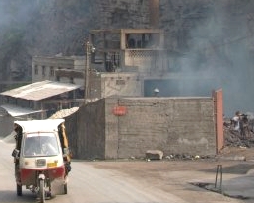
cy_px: -7
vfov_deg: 11.1
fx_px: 1029
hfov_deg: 13.9
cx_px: 10
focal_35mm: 137
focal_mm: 31
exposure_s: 1/125
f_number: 5.6
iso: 100
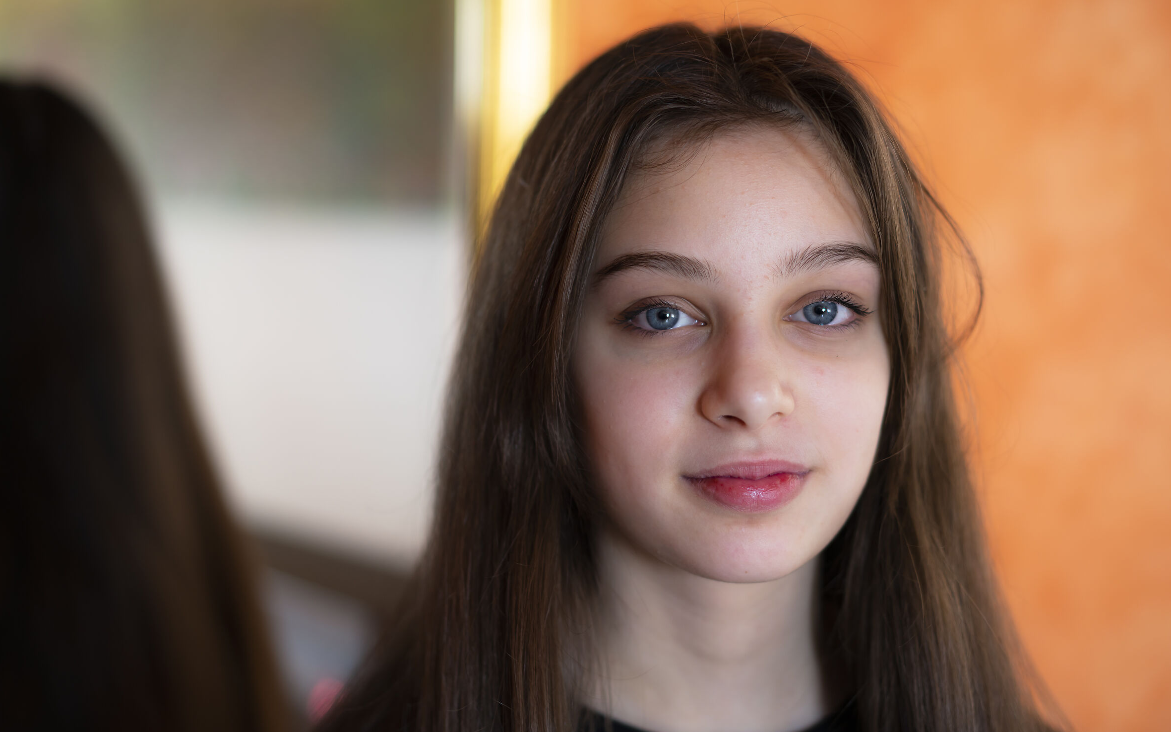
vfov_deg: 22.7
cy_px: 354
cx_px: 582
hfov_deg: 35.7
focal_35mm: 57
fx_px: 1819
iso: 100
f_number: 2
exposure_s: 1/100
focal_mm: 55
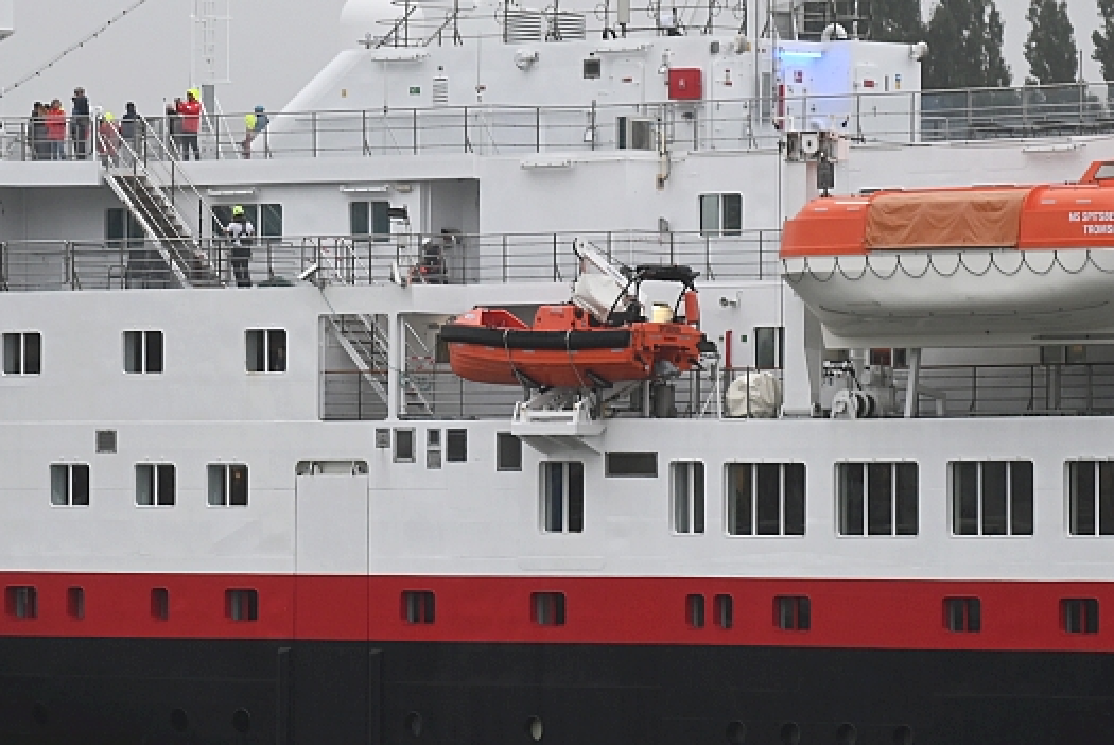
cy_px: 349
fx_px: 7247
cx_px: 429
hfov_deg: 8.8
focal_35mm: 234
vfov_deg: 5.9
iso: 320
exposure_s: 1/500
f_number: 4
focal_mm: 120
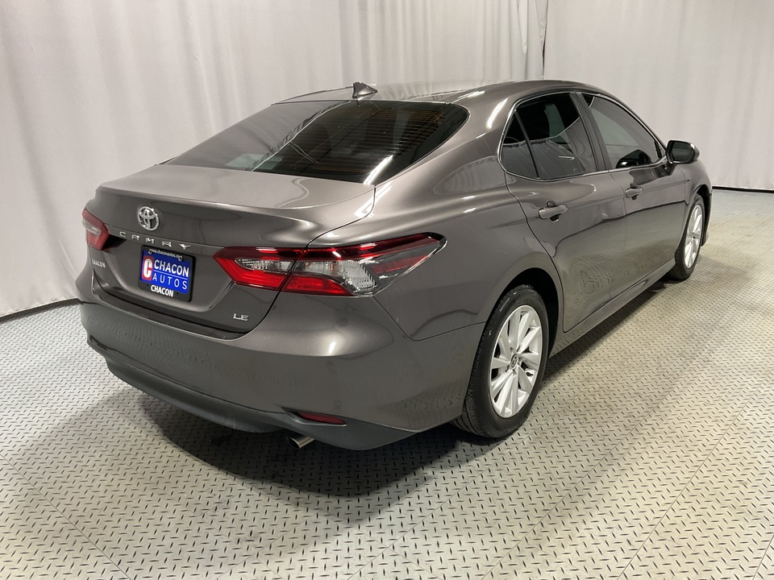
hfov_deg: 61.7
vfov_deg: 48.2
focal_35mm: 29
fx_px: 648
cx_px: 387
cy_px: 290
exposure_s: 1/50
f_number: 1.8
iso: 64
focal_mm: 3
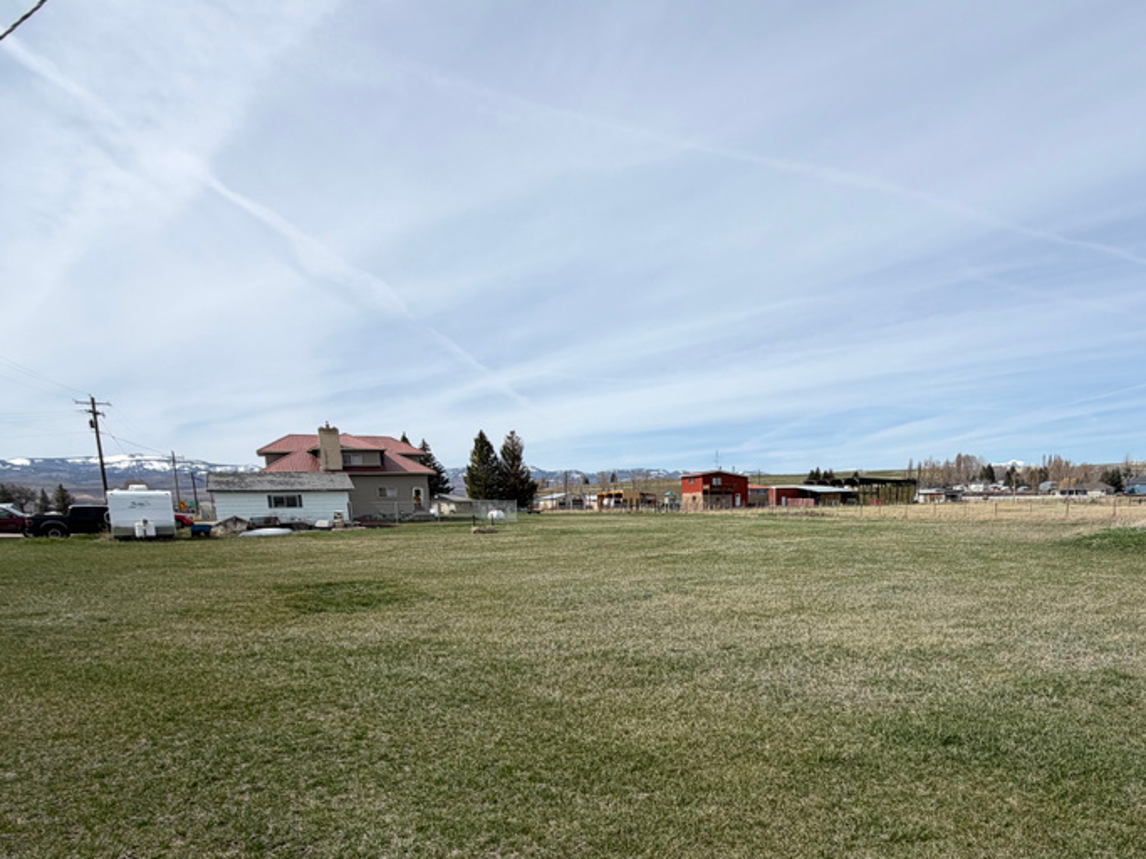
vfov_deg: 60.7
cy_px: 619
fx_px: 695
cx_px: 683
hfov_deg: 78.2
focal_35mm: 21
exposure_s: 1/1145
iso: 20
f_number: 2.2
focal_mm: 2.22
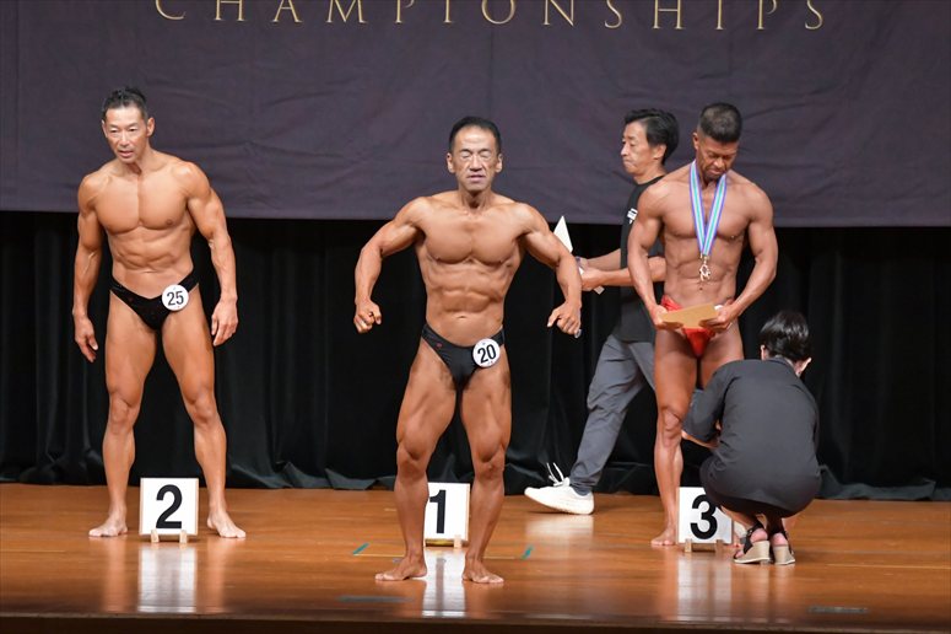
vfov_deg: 5.7
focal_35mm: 240
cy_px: 317
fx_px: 6337
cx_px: 476
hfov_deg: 8.6
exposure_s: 1/400
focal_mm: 160
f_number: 5.6
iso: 6400
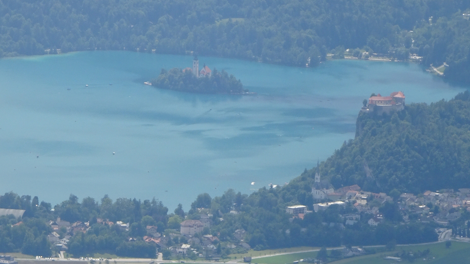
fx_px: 7664
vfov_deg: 2.0
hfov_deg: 3.5
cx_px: 183
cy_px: 79
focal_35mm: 615
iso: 80
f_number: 6.3
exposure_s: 1/400
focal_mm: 58.82
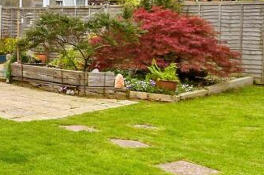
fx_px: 484
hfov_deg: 26.0
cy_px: 24
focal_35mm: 66
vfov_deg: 20.3
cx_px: -81
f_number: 8
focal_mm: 14
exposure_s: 1/125
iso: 200
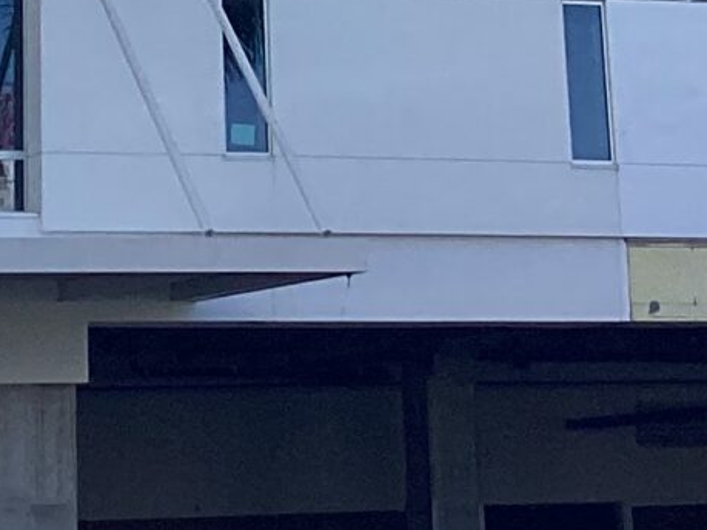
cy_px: -710
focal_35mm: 173
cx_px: 266
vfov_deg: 8.0
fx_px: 3532
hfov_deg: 11.4
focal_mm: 3.3
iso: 25
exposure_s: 1/1381
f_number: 2.4
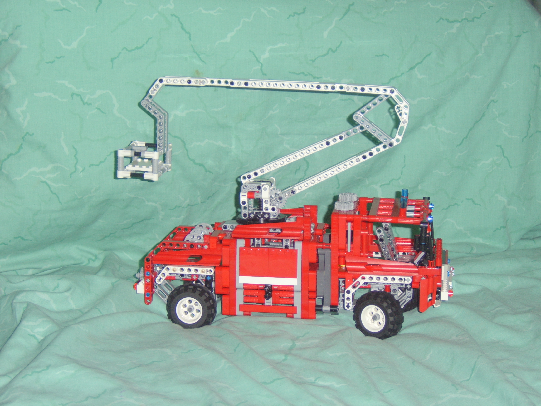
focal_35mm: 62
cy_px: 203
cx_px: 270
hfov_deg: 31.2
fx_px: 969
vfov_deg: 23.7
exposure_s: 1/60
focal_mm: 16.25
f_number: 4
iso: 141
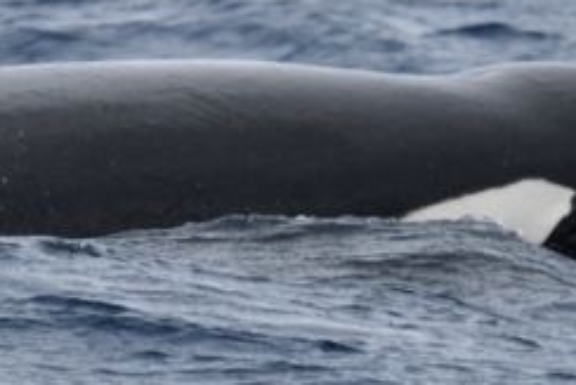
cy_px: 1
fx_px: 31441
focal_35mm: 1964
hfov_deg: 1.0
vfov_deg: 0.7
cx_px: -7
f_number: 6.3
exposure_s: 1/8000
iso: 1250
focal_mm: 600
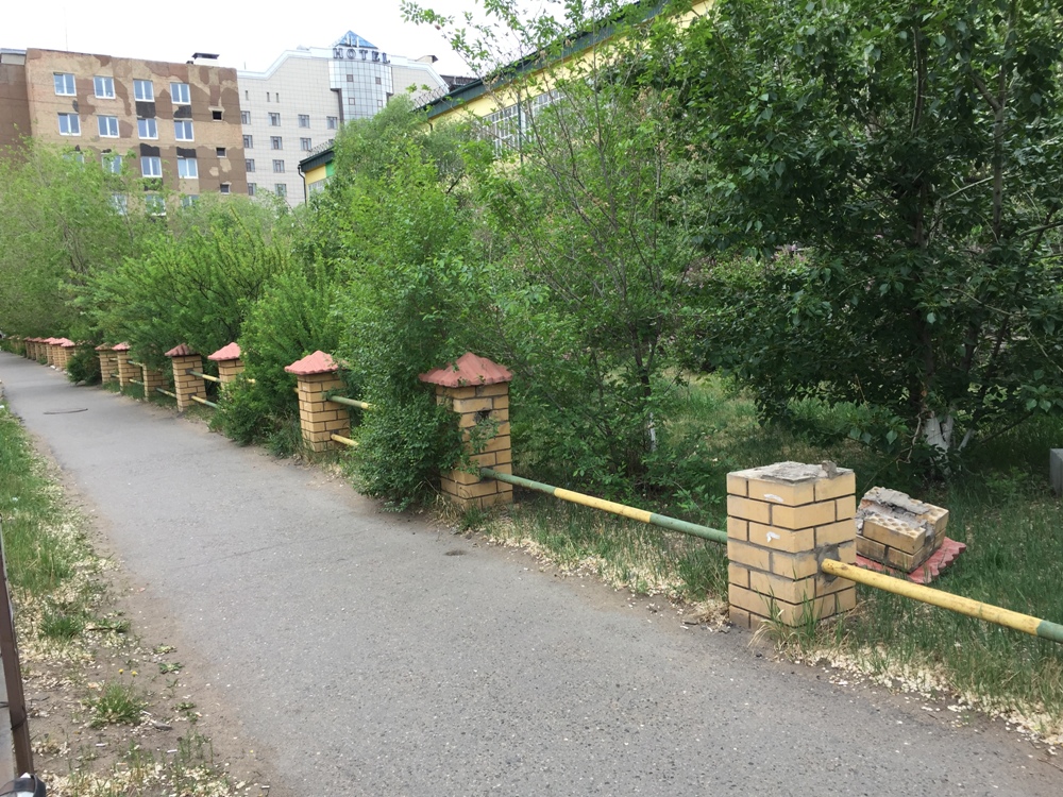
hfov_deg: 61.7
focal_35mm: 29
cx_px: 532
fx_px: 891
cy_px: 398
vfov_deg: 48.2
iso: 32
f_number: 2.2
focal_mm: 4.15
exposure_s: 1/166
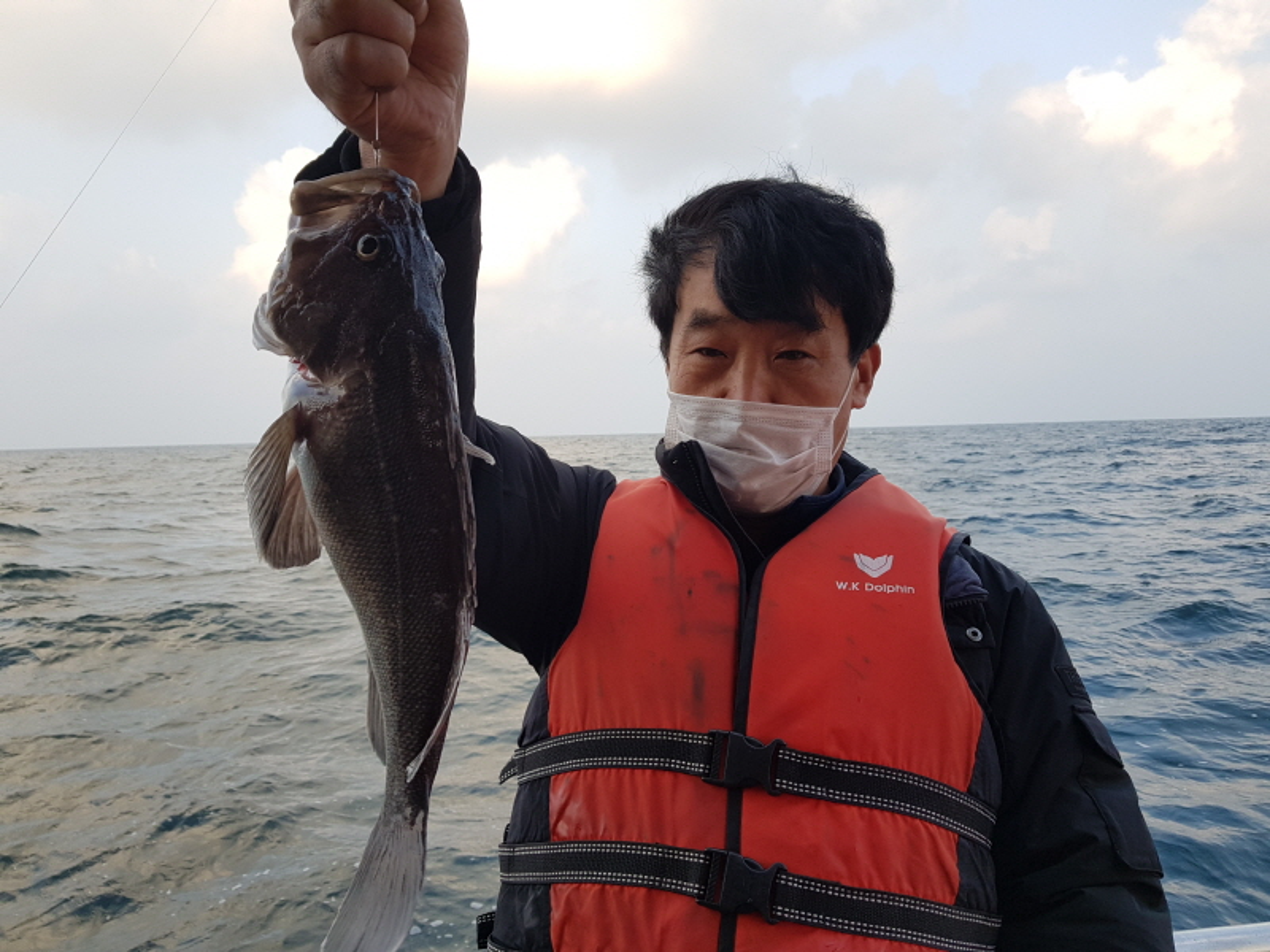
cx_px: 635
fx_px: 954
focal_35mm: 26
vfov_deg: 53.1
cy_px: 476
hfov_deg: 67.3
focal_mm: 4.3
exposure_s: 1/454
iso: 40
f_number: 1.7
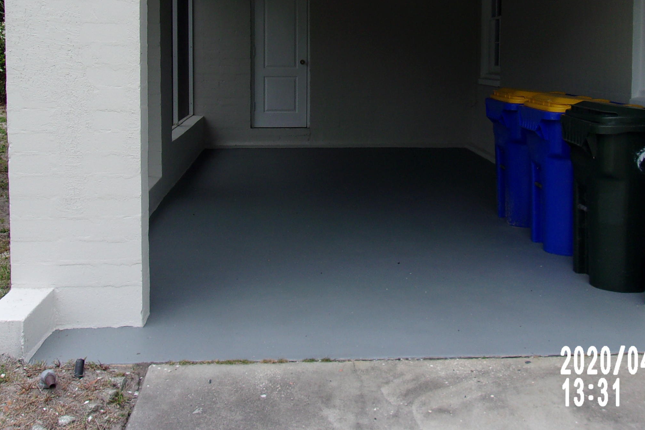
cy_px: 95
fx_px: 752
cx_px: 352
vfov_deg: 31.2
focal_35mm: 42
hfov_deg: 46.3
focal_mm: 4.9
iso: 80
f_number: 10.4
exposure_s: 1/56
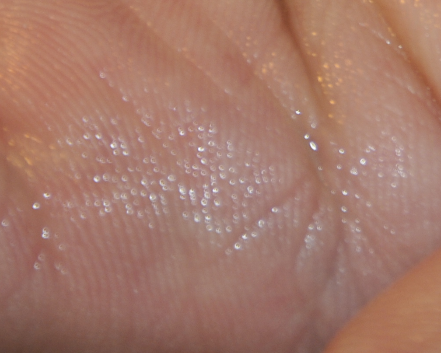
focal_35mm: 927
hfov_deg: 2.1
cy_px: -240
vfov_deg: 1.7
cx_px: 533
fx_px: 12103
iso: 200
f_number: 6
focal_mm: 155
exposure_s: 1/60
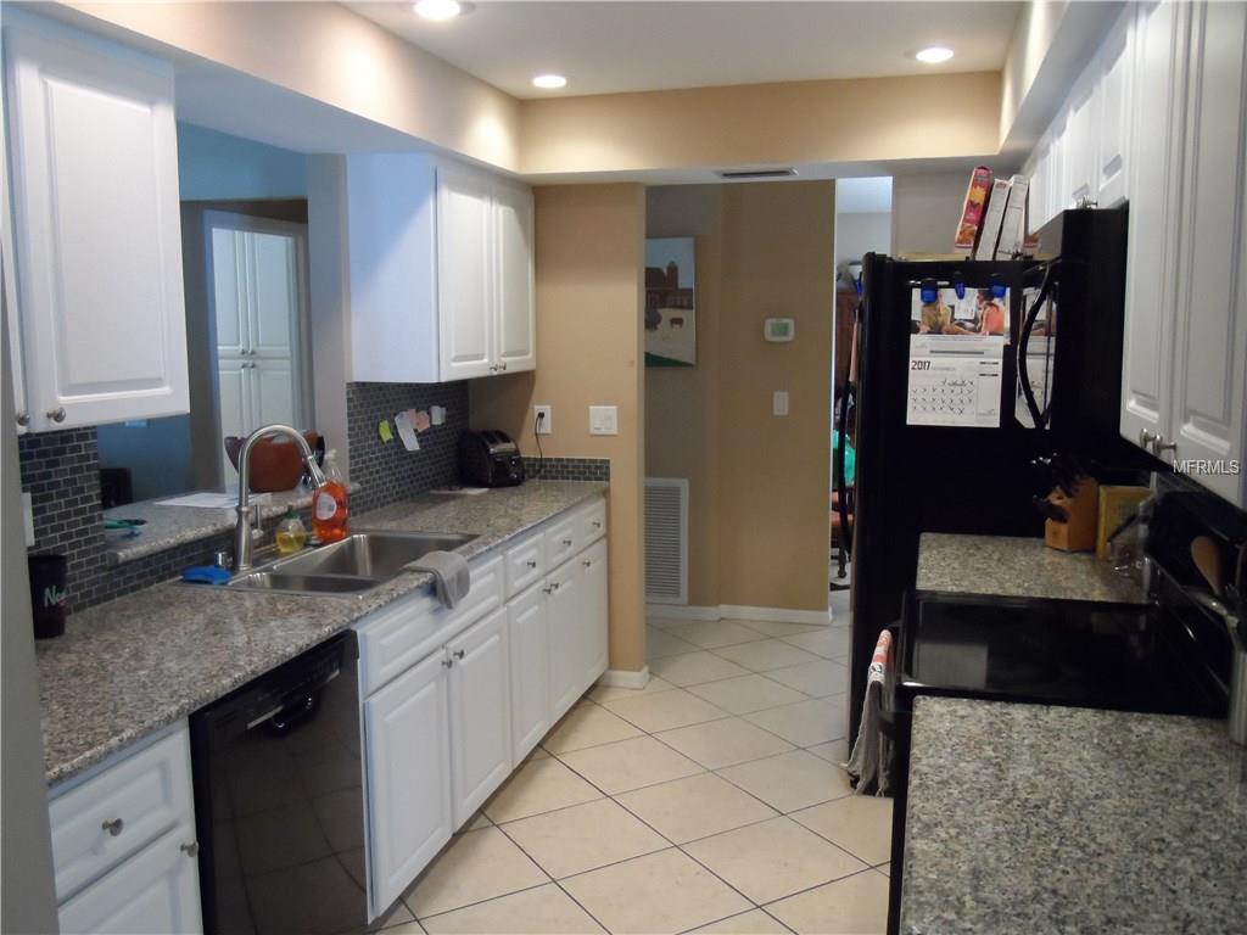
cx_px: 624
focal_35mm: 32
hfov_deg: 56.8
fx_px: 1153
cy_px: 468
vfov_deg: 44.2
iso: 640
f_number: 3.4
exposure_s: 1/45
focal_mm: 5.3
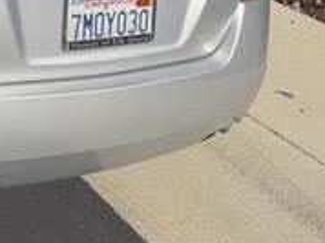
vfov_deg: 20.6
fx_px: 638
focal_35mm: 68
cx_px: -99
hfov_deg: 24.8
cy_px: -20
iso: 100
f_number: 1.78
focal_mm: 6.76
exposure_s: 1/8130
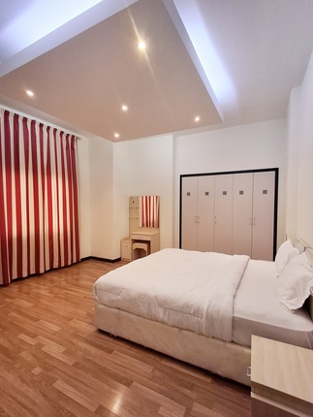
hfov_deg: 74.8
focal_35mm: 17
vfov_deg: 91.0
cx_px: 160
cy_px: 212
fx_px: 205
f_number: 2.2
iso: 100
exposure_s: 1/50
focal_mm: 1.64
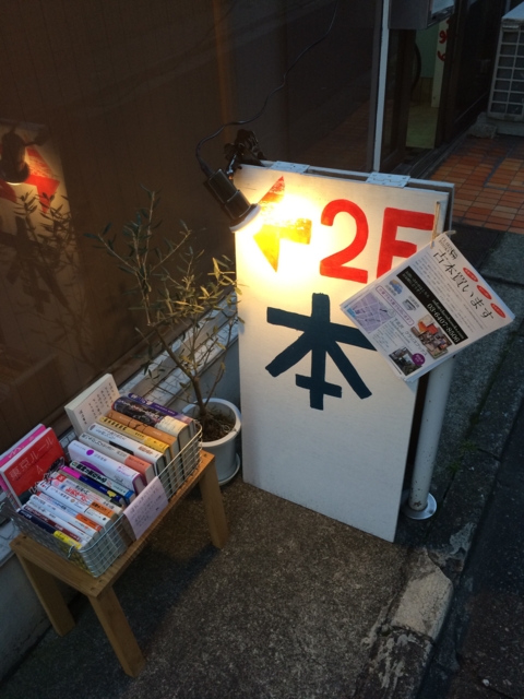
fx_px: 606
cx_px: 262
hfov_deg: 46.8
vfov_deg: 60.0
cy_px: 350
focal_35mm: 30
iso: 40
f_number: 2.2
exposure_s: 1/30
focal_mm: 4.12
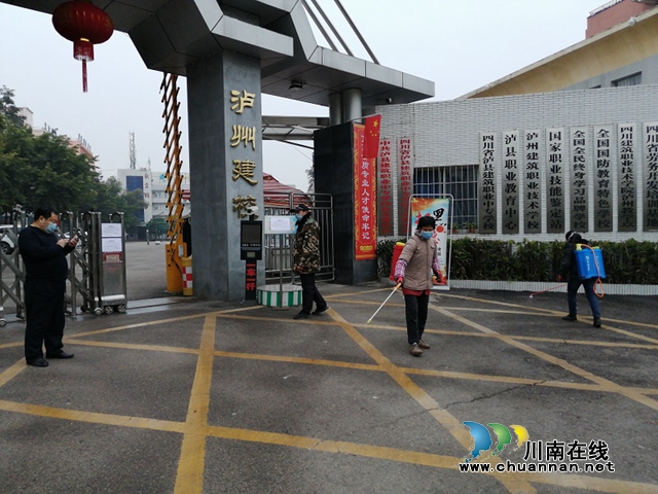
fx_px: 513
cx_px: 329
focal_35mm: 27
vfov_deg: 51.4
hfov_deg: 65.3
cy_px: 247
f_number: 1.8
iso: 150
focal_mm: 3.96
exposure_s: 1/755
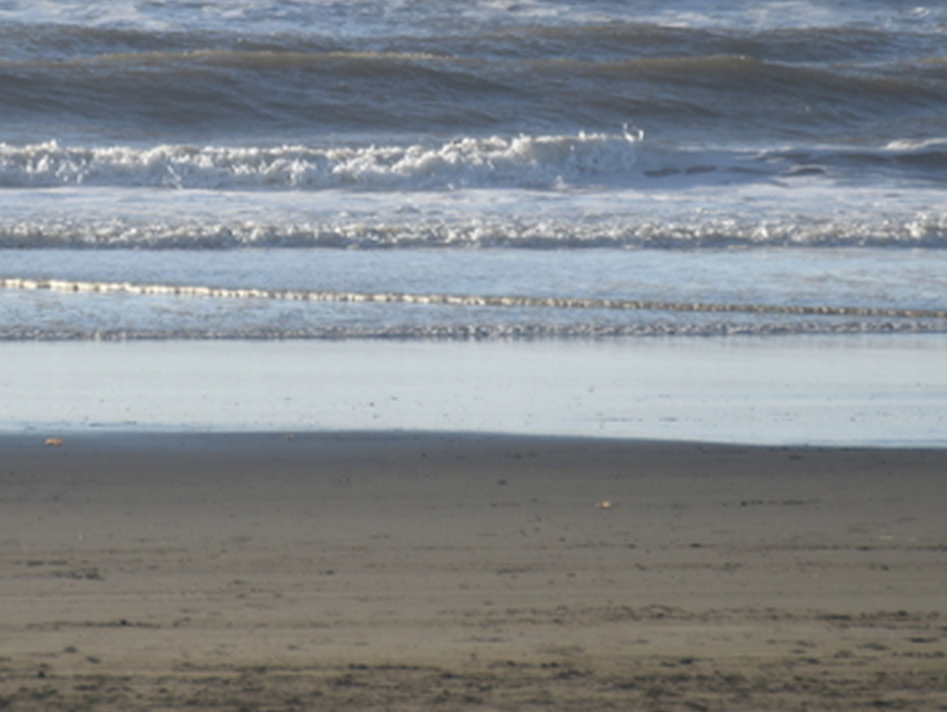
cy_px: 64
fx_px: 28453
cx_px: 163
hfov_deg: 1.9
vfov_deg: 1.4
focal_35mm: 1039
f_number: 5.6
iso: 125
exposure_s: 1/640
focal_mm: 300
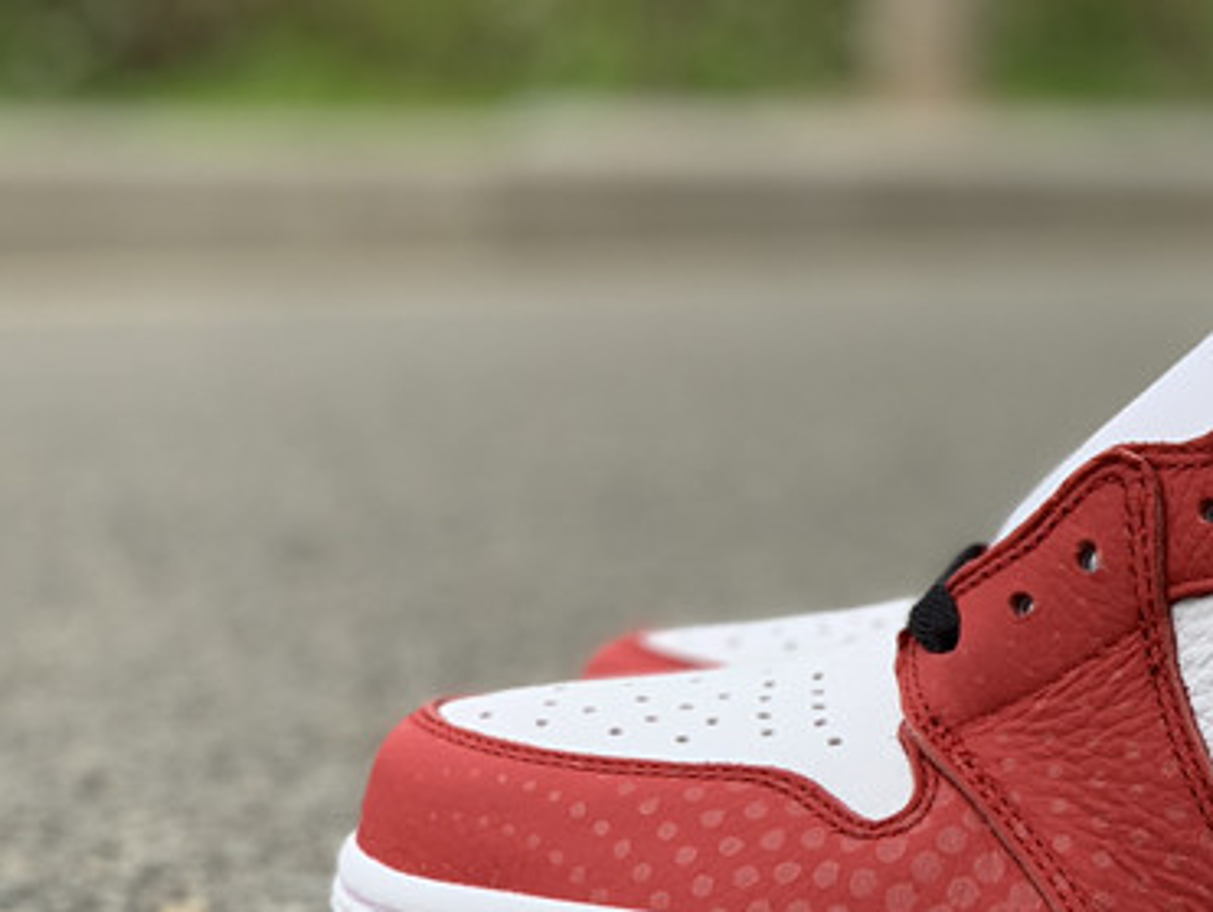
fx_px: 4420
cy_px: 606
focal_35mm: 126
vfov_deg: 11.8
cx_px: 1327
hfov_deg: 15.2
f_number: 2.4
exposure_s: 1/144
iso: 16
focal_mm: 6
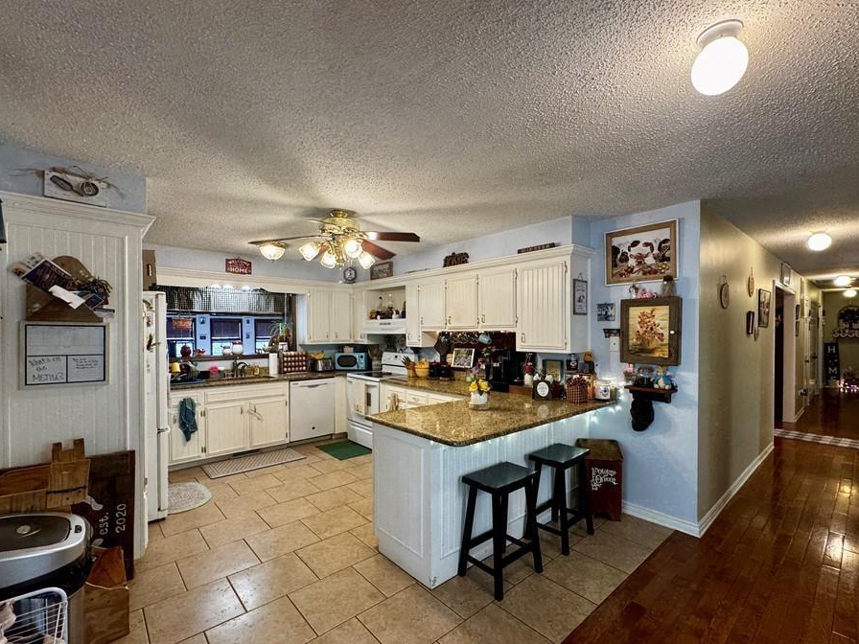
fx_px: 397
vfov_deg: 78.0
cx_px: 440
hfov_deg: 94.5
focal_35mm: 16
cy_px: 338
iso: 200
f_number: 2.2
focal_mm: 2.22
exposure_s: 1/60
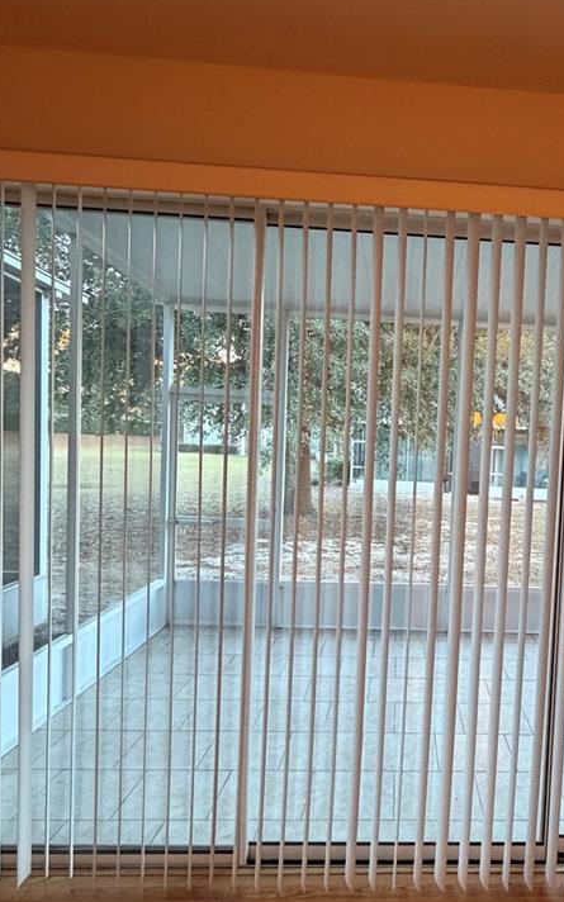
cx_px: 440
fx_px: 615
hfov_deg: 47.0
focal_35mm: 25
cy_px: 481
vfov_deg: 72.5
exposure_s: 1/60
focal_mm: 2.22
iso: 640
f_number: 2.2
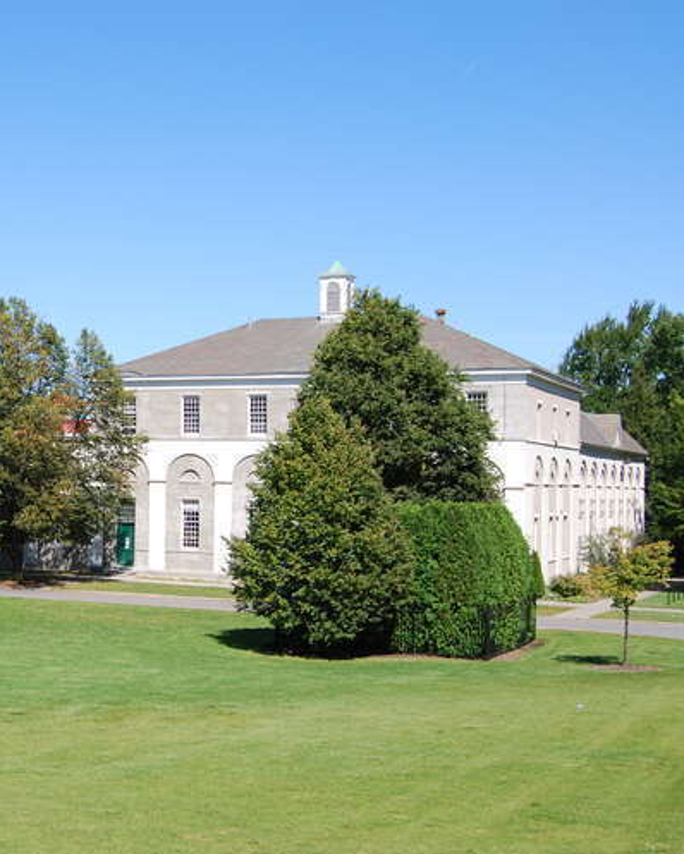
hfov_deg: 24.6
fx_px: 1492
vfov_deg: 31.9
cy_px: 433
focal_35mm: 59
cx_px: -2
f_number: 8
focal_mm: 26
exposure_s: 1/200
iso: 100
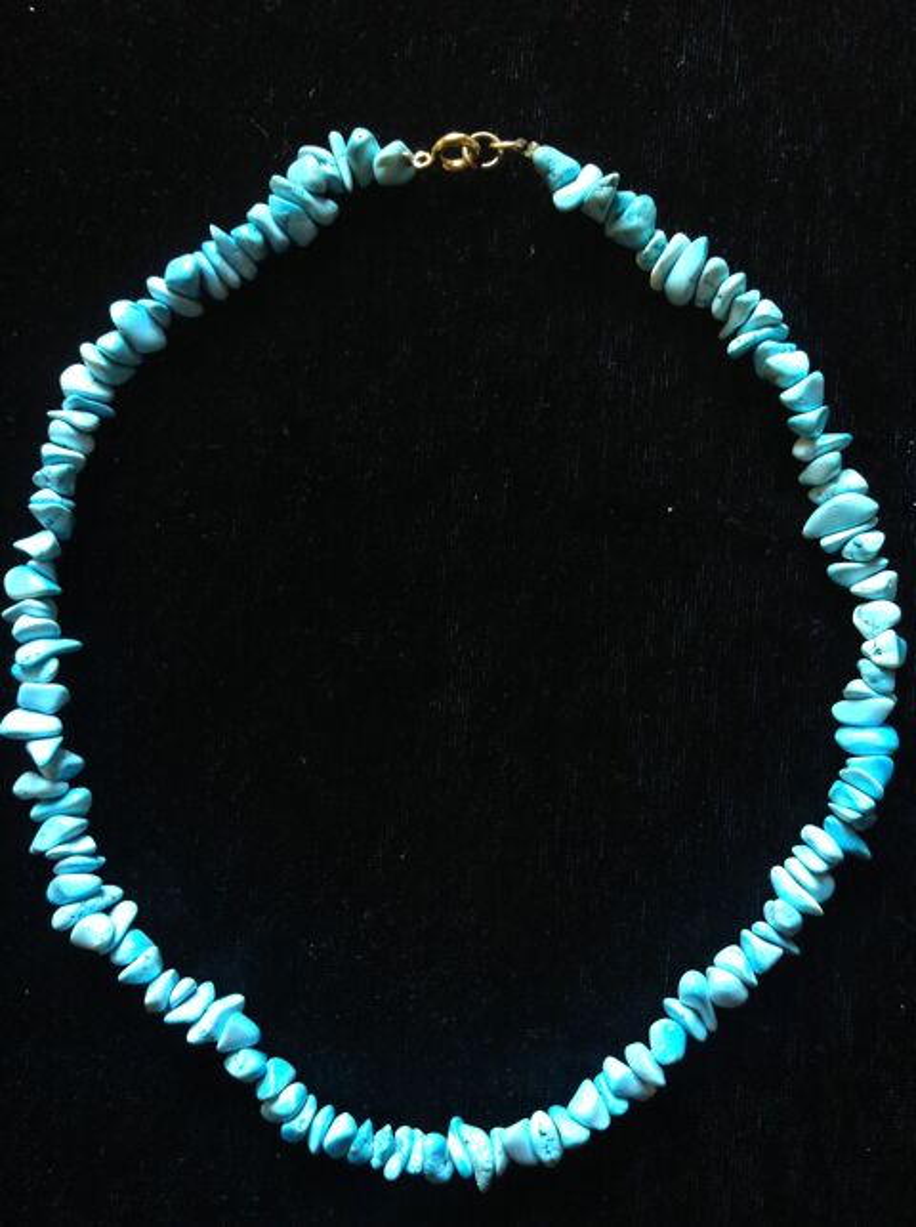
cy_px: 614
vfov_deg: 52.7
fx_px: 1239
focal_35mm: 35
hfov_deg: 40.6
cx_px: 458
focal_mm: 4.28
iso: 125
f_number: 2.4
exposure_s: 1/15
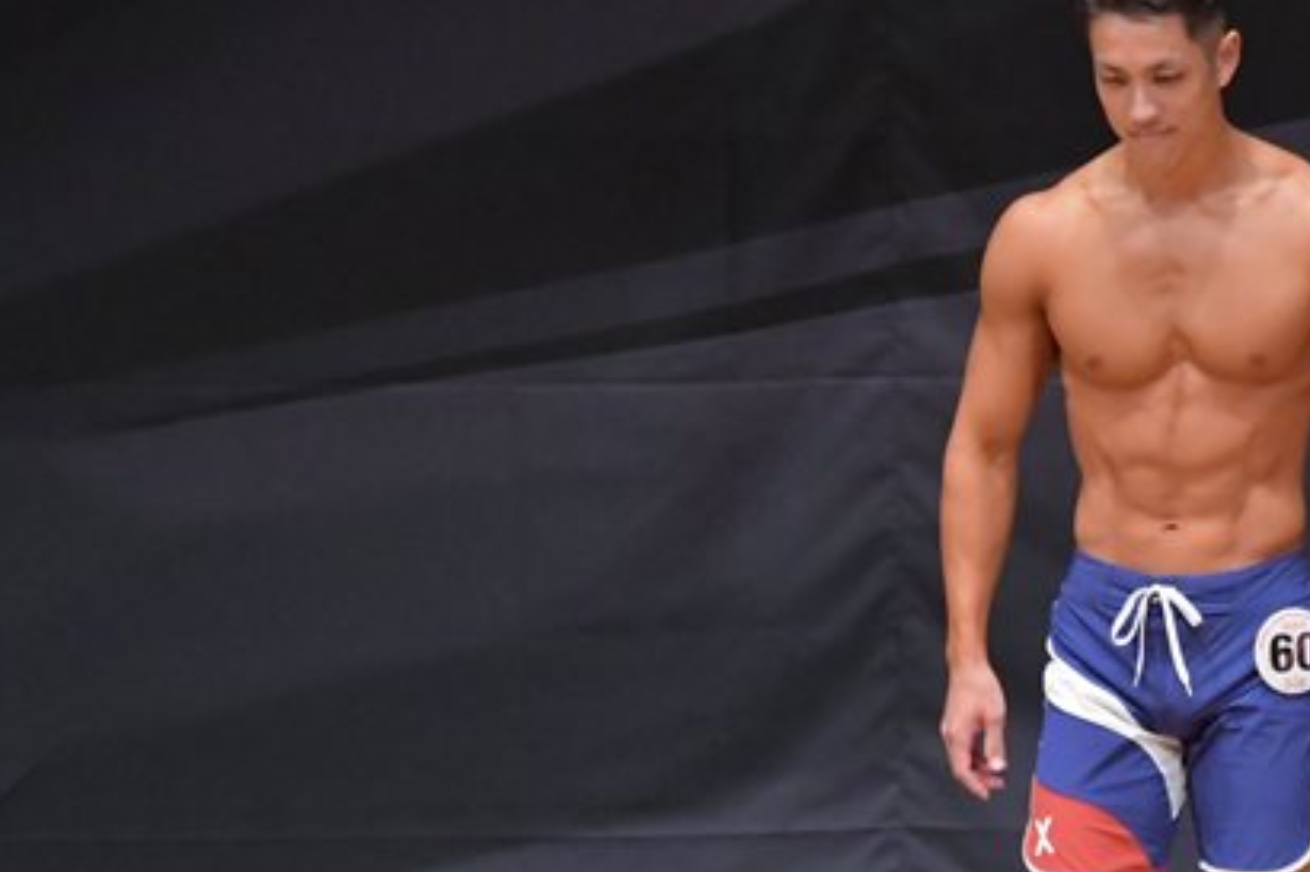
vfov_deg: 2.3
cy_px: 684
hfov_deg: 3.5
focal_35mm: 596
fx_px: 21678
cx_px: 1203
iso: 6400
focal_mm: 210
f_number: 5.6
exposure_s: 1/400
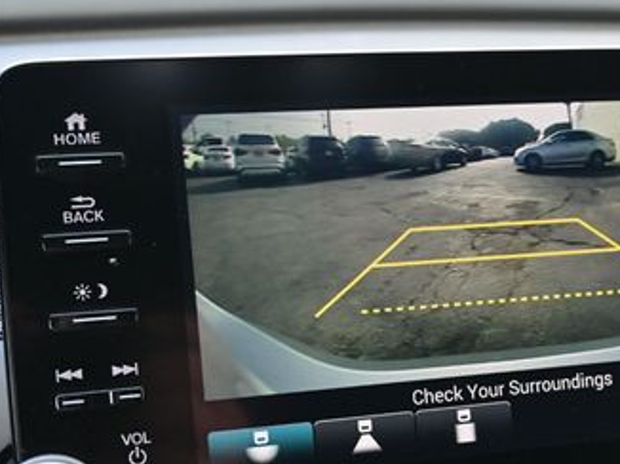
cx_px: 445
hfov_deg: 28.3
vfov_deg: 21.5
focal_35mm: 68
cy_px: 306
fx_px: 1217
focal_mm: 24
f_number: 4.2
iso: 400
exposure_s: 1/200
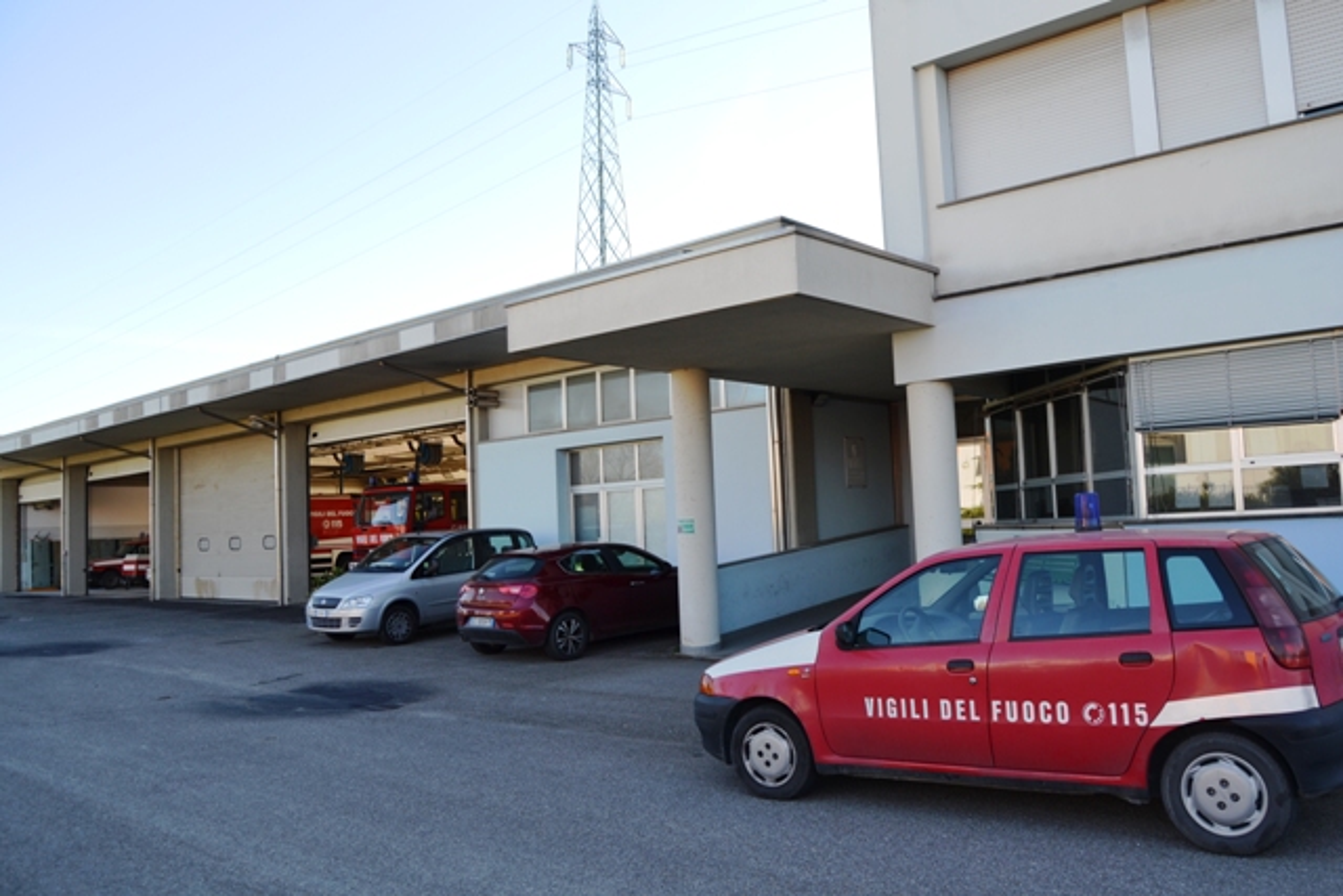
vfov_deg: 48.0
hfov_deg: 67.4
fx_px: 1007
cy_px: 448
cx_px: 672
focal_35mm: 27
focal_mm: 18
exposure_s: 1/160
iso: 100
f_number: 6.3
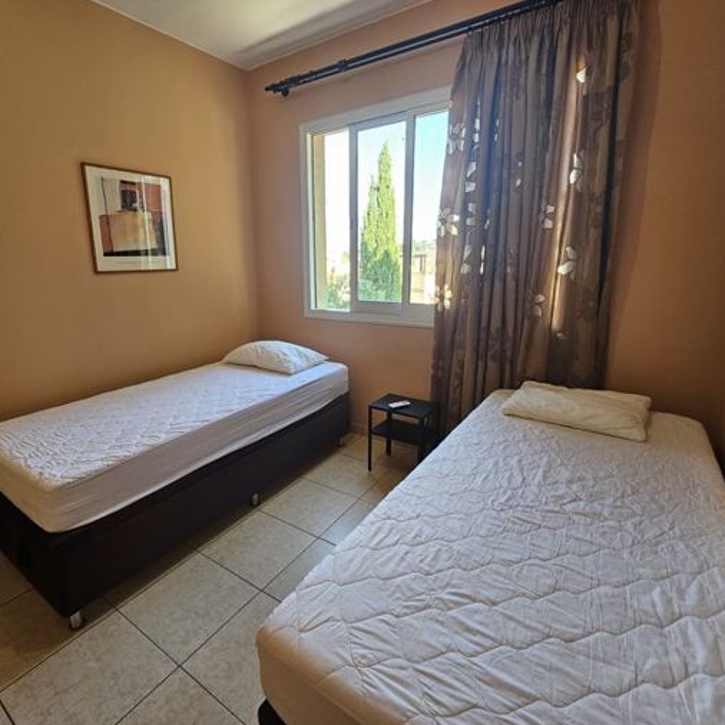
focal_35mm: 16
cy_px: 352
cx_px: 310
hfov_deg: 86.9
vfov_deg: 87.4
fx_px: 379
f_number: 2.2
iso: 100
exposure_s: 1/77
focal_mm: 2.2
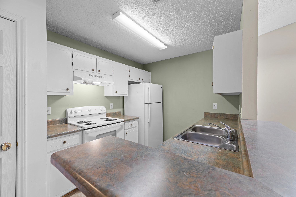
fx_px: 115
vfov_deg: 81.2
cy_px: 98
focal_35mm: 14
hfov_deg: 104.3
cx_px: 148
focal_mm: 14
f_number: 9
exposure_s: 1/1.67
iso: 400
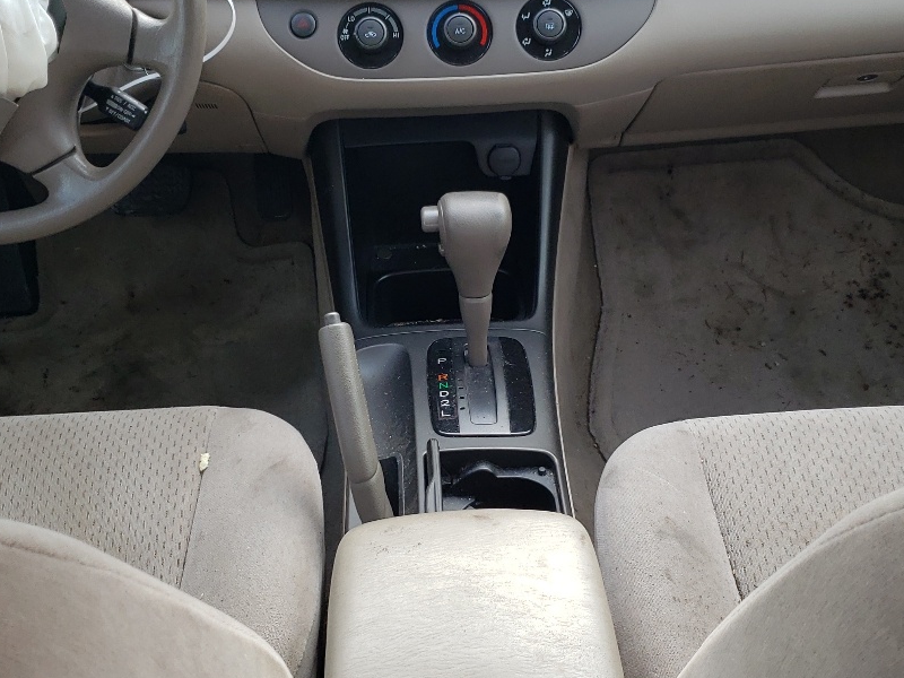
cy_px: 356
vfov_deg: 28.0
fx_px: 1358
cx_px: 472
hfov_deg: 36.8
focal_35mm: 52
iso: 50
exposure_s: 1/323
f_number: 1.5
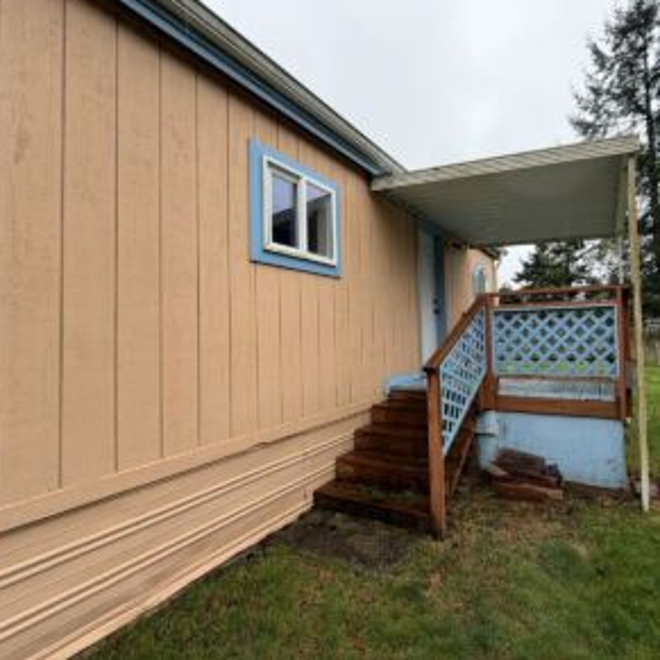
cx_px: 426
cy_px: 324
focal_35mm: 17
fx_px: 367
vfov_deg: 84.0
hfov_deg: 81.8
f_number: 2.2
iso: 40
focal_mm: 2.22
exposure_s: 1/127
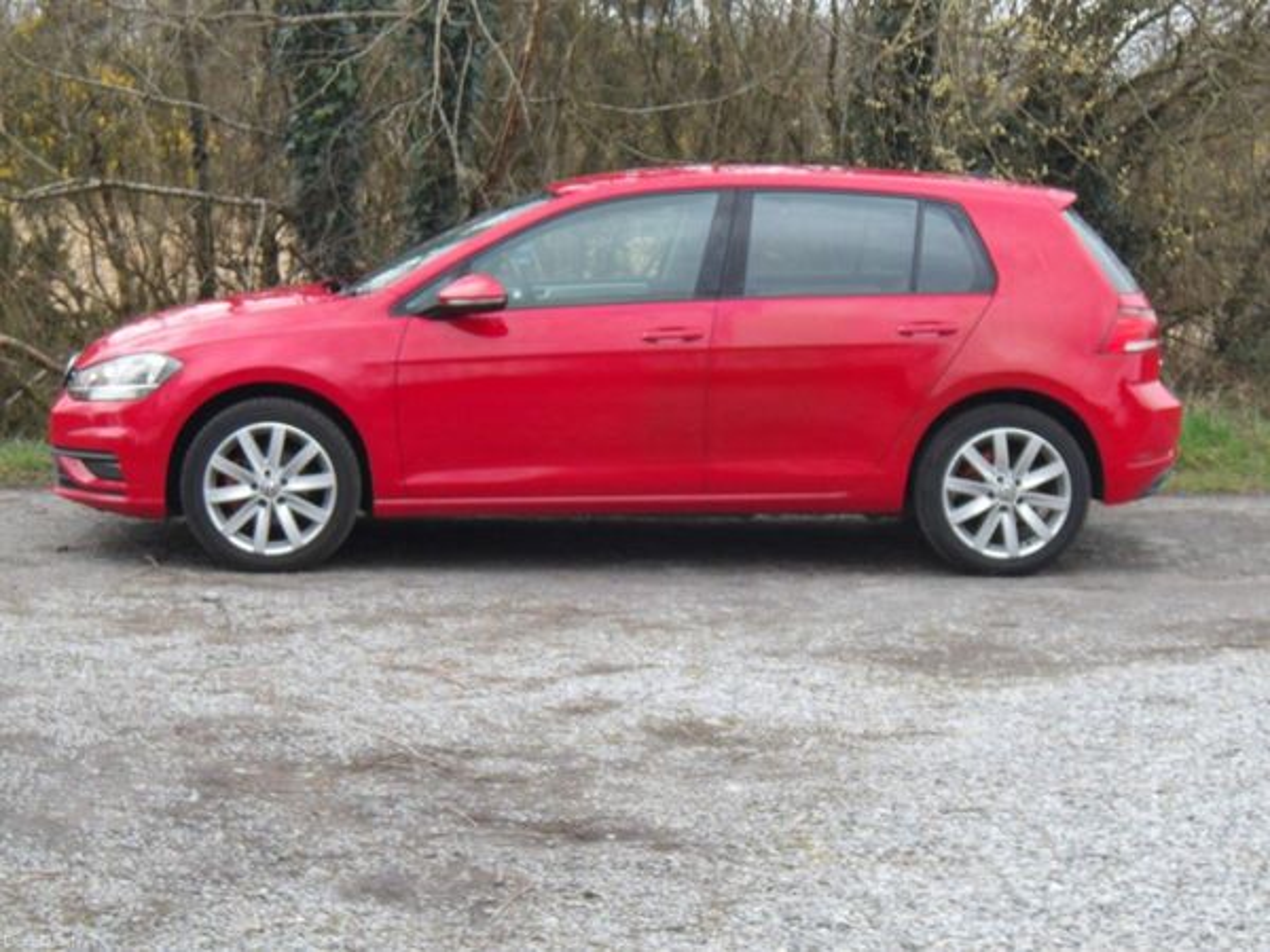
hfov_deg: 22.5
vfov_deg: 17.0
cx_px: 635
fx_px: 3192
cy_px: 476
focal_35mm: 87
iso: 100
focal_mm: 15.6
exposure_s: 1/52
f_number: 5.6
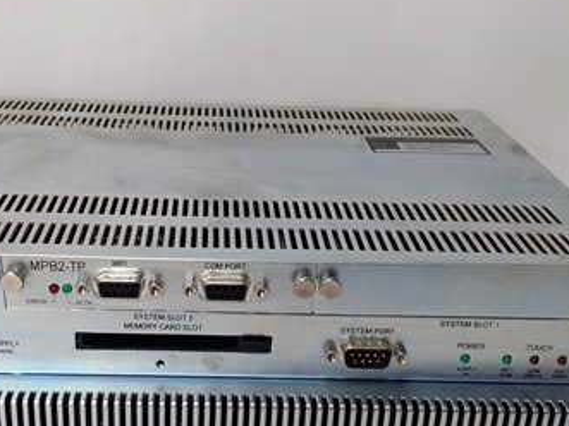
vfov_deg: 29.3
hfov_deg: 38.7
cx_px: 217
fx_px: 805
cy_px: 306
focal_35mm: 49
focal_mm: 3.79
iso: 177
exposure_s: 1/33
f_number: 2
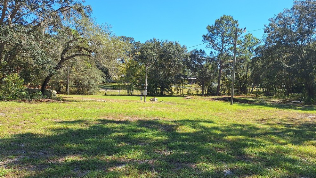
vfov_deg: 43.9
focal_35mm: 26
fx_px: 218
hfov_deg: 71.9
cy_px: 115
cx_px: 163
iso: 40
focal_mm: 5.54
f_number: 1.8
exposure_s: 1/1724
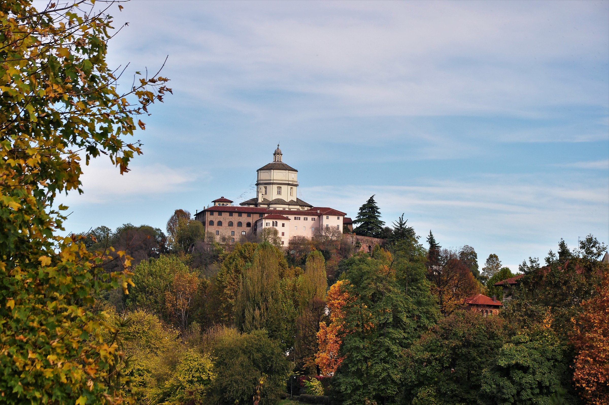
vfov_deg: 8.7
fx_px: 2661
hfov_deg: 13.1
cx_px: 304
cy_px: 202
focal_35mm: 158
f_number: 9.5
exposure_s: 1/250
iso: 200
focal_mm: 105
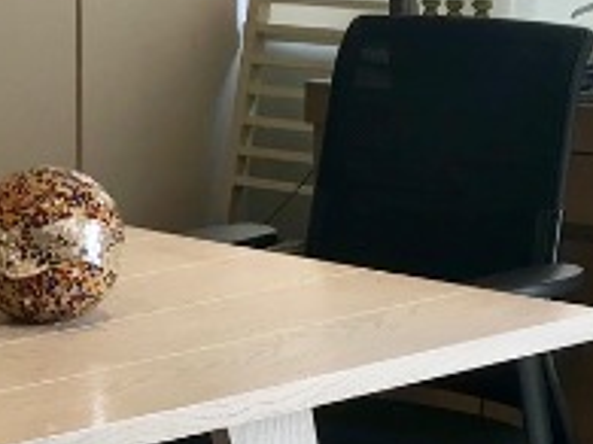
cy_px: 341
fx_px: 2619
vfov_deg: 9.7
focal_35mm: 153
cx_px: -76
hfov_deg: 12.7
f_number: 1.8
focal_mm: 3.99
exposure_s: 1/60
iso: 25
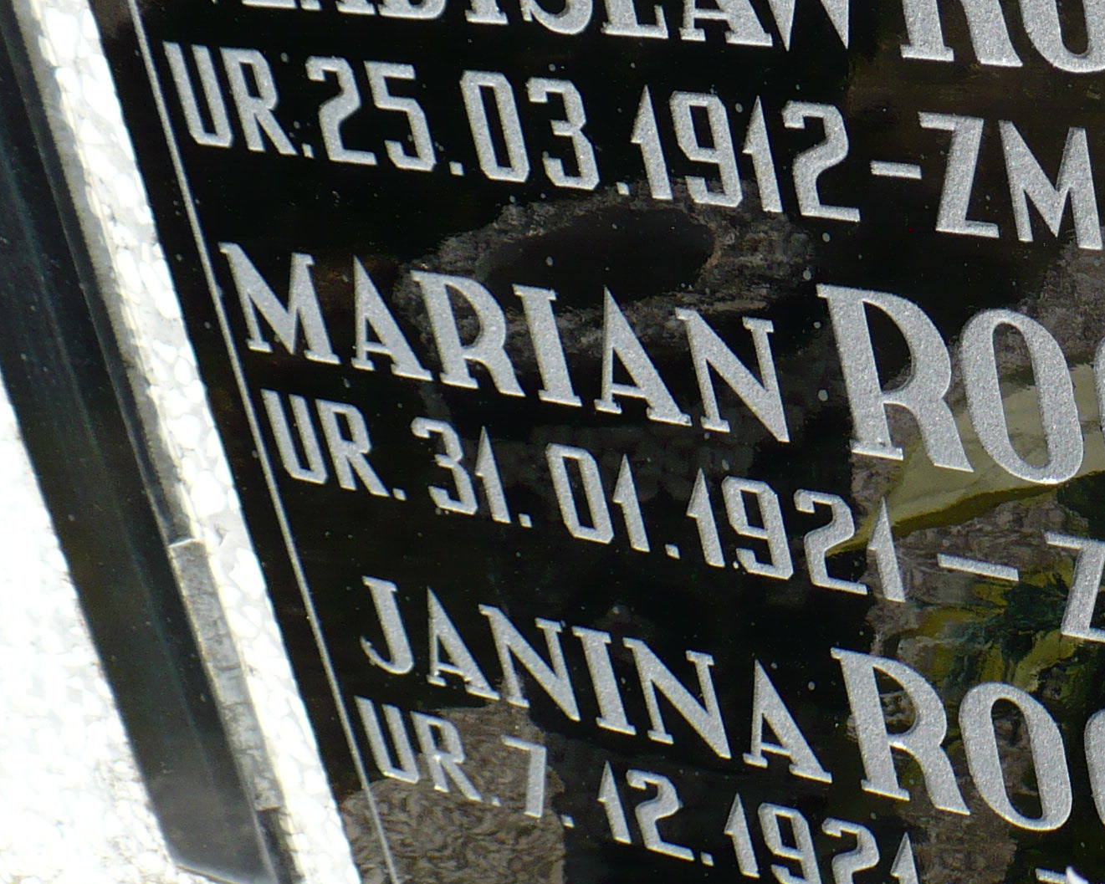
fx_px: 2747
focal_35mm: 84
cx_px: 1257
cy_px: 387
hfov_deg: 21.4
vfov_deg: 18.3
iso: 100
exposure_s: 1/500
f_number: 2.8
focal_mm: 6.1
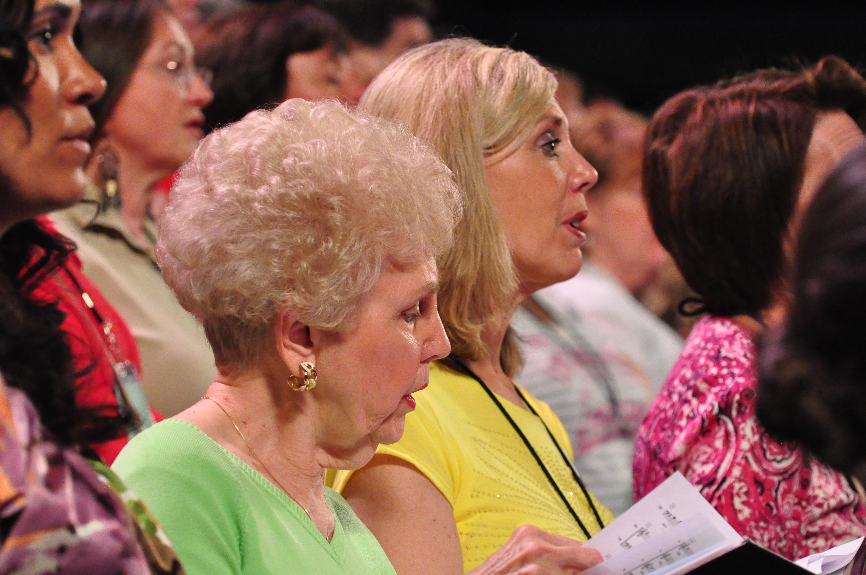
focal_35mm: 168
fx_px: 4036
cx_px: 433
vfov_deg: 8.2
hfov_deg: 12.2
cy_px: 288
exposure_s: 1/400
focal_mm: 112
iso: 3200
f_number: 5
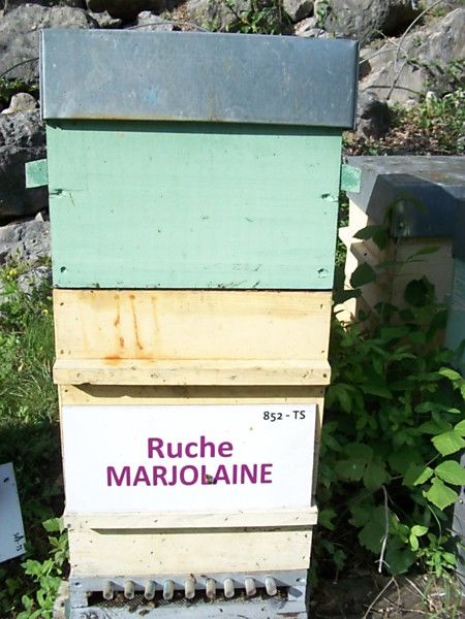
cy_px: 310
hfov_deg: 44.2
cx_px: 232
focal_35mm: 32
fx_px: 573
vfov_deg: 56.8
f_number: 5.5
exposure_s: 1/320
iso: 80
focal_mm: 5.7
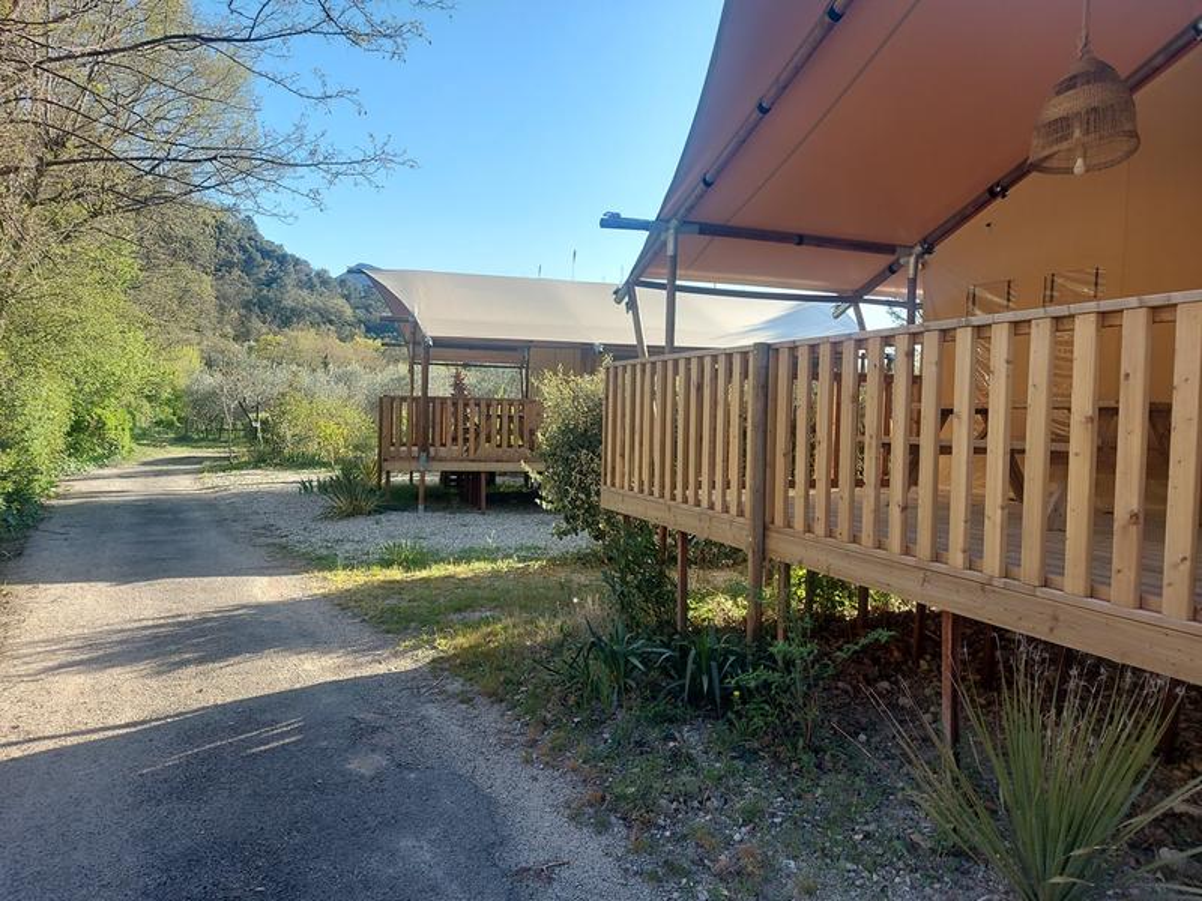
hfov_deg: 71.6
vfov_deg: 56.8
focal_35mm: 24
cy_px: 450
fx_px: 833
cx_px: 601
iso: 32
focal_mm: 5.23
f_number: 1.8
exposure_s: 1/224
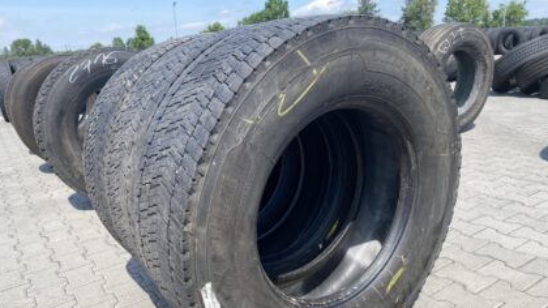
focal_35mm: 29
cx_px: 275
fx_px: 421
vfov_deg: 39.8
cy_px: 199
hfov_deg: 66.1
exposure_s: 1/1300
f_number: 1.8
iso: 32
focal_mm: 4.25
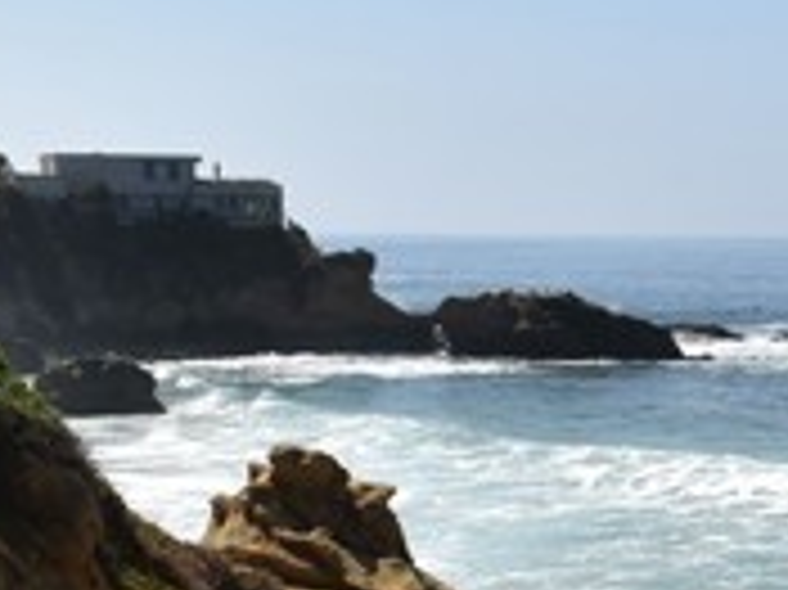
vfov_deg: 15.4
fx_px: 2161
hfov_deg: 19.1
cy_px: 511
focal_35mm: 95
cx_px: 1018
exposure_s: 1/400
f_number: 9
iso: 100
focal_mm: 18
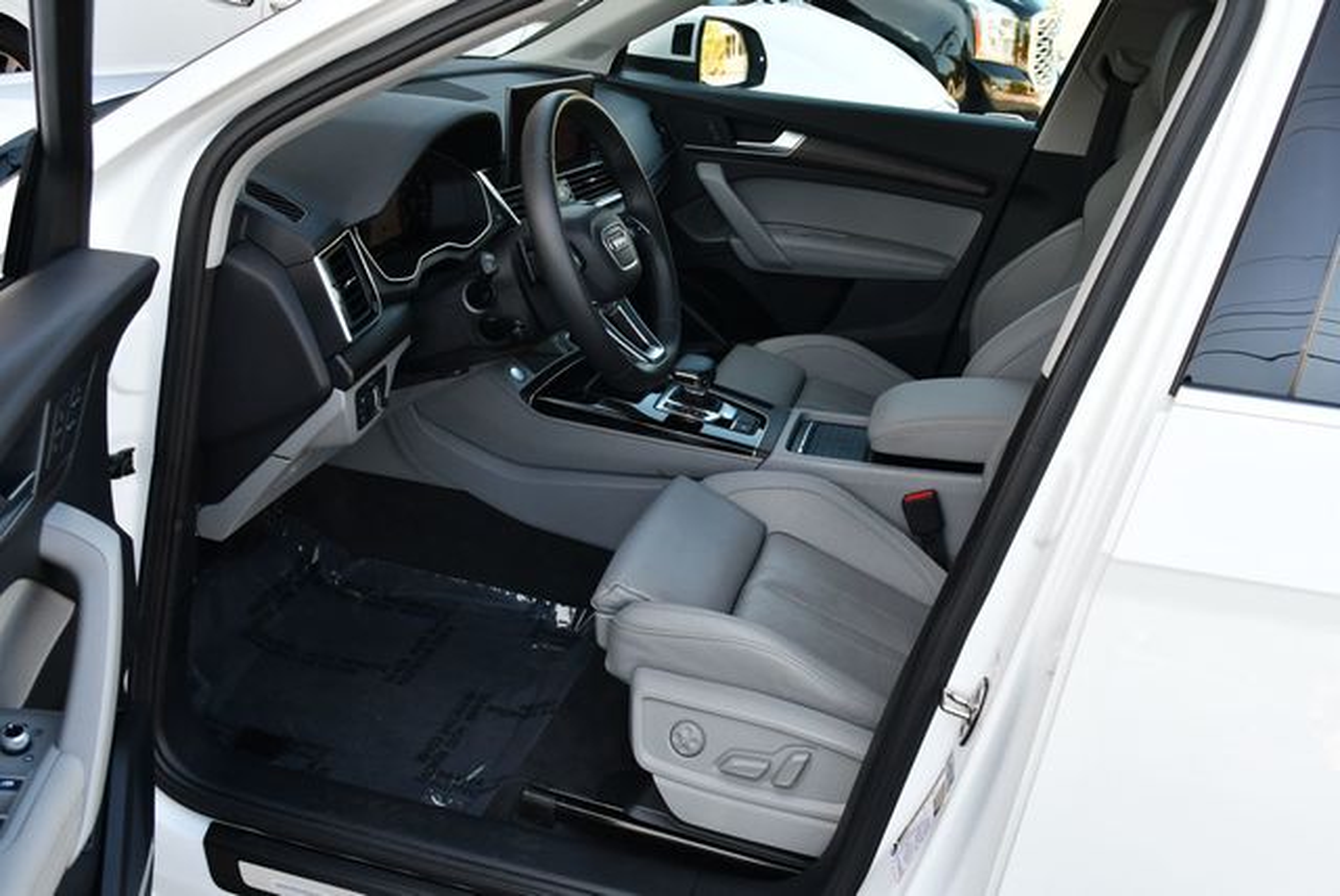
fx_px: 1341
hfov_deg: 53.1
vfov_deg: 36.9
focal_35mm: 36
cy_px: 448
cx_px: 670
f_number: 4.5
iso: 400
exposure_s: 1/250
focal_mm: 18
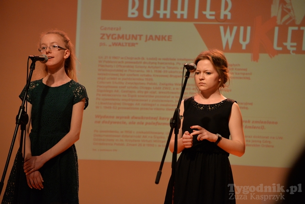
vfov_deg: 8.1
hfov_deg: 12.1
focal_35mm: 170
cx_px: 152
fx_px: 1441
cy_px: 102
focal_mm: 170
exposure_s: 1/60
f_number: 5
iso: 1600
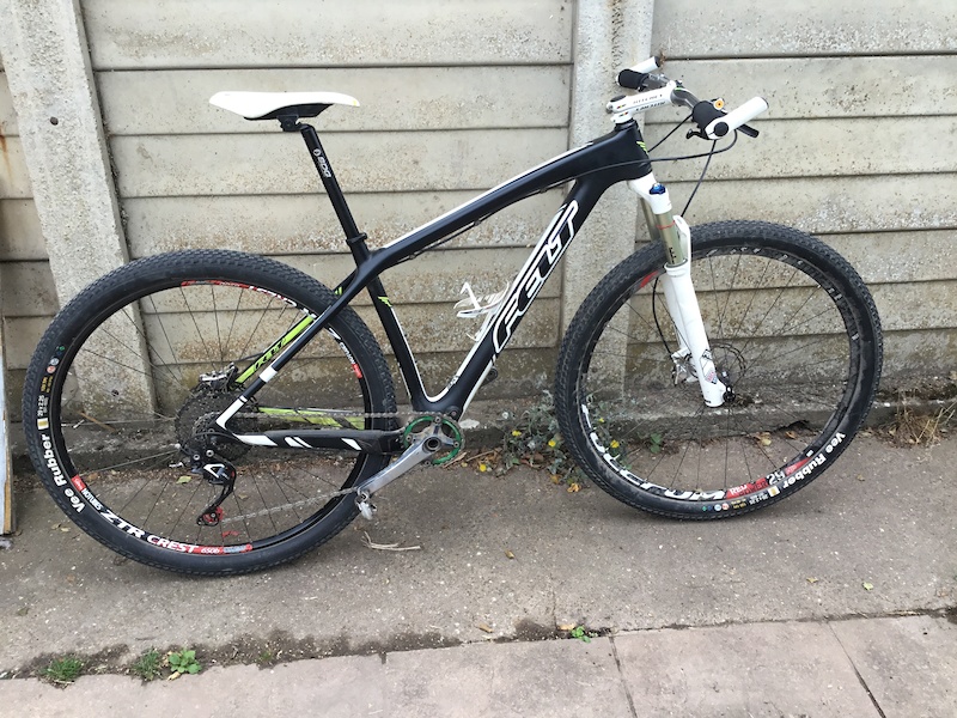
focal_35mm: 31
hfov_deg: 58.4
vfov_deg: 45.4
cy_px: 359
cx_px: 478
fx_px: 857
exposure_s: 1/100
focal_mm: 3.3
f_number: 2.4
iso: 32
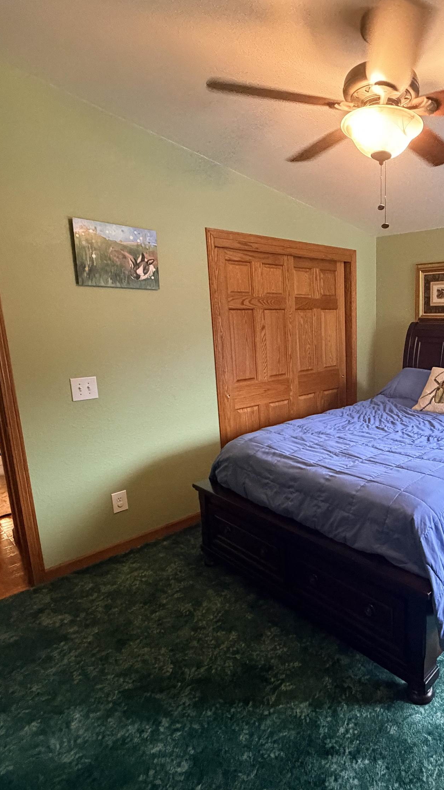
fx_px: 440
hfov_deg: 49.9
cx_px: 365
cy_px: 401
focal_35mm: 21
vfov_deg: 83.8
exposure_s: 1/60
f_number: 2.2
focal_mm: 2.22
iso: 640
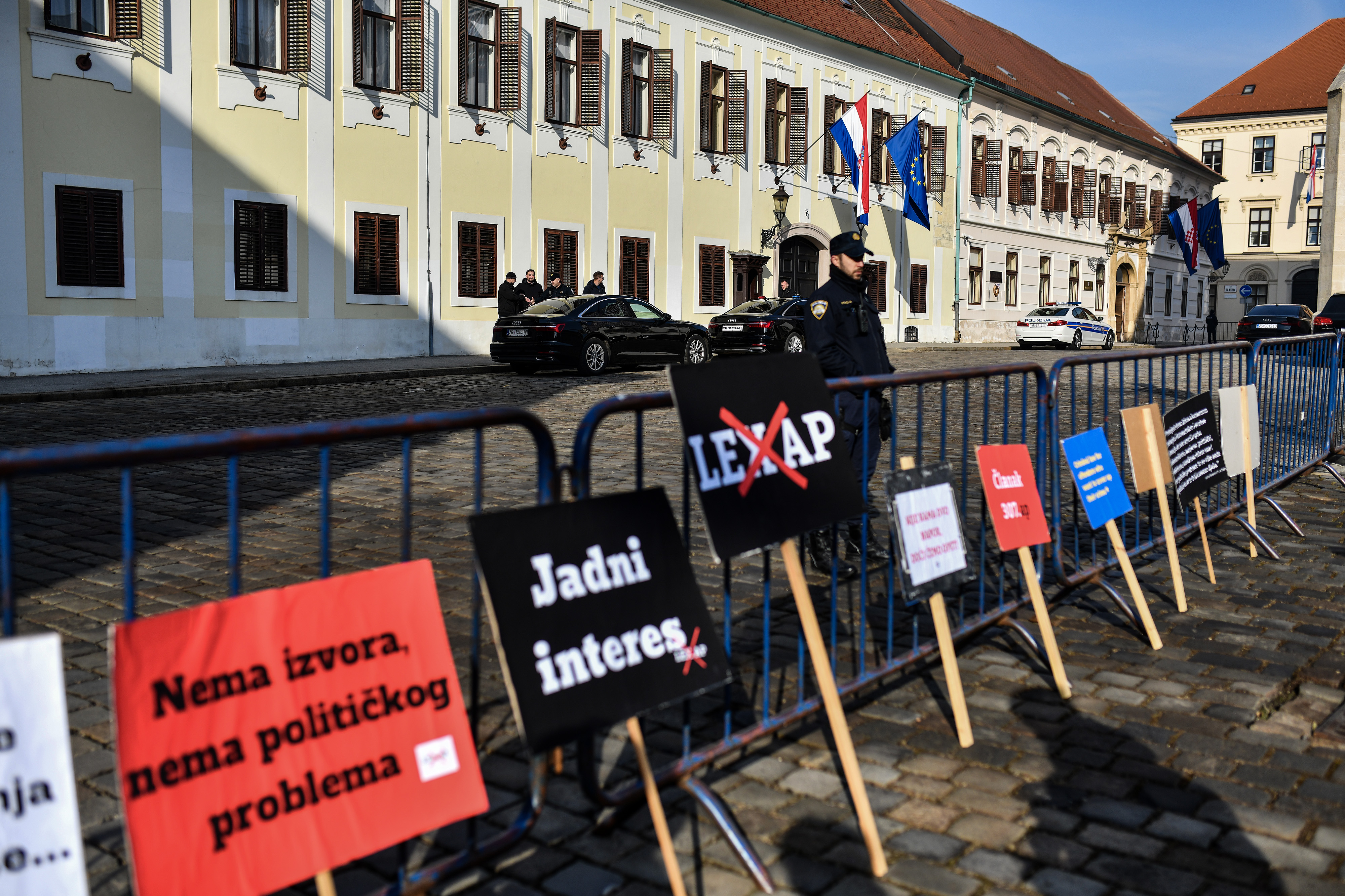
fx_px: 1308
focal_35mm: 35
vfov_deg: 37.9
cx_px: 672
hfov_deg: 54.4
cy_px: 448
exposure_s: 1/6400
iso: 100
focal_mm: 35
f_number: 2.8
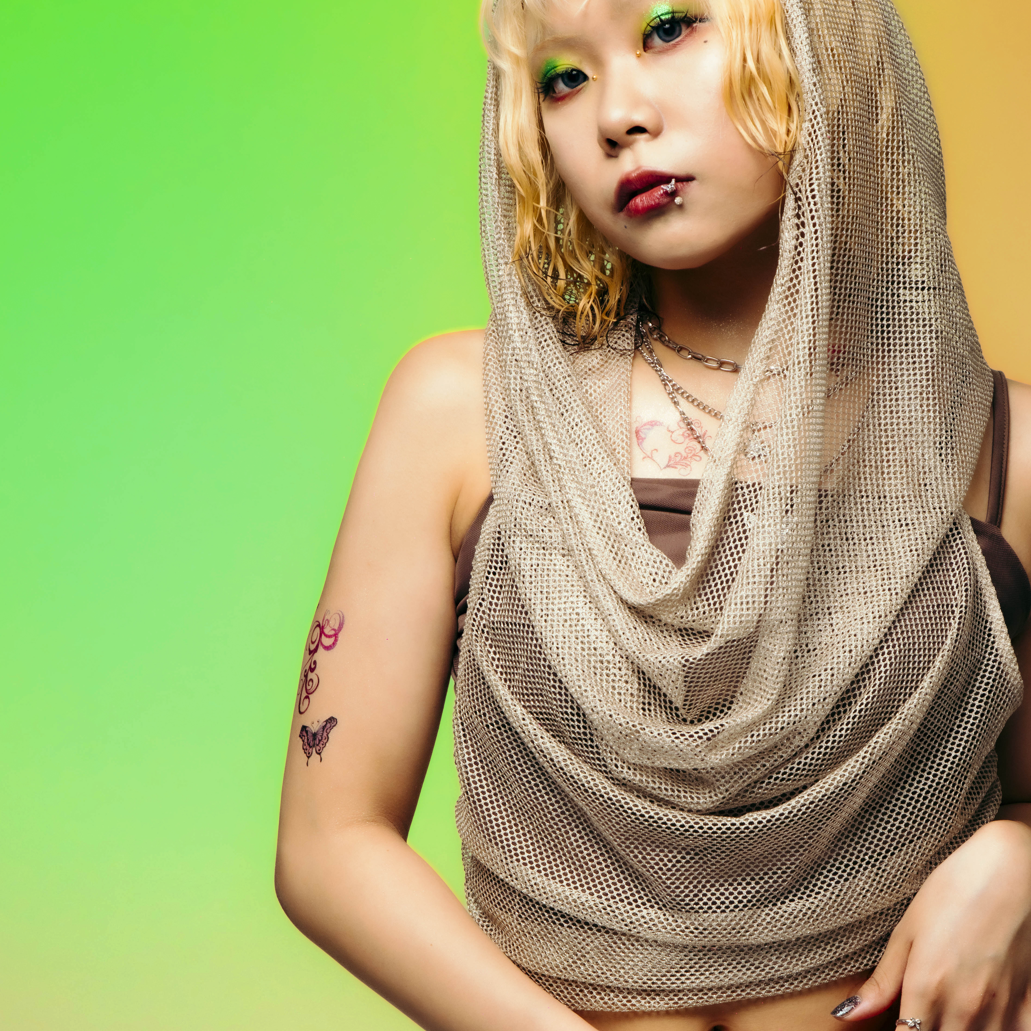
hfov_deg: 10.9
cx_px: 705
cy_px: 555
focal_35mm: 160
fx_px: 5391
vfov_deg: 10.9
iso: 320
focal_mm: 88
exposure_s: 1/125
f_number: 7.1
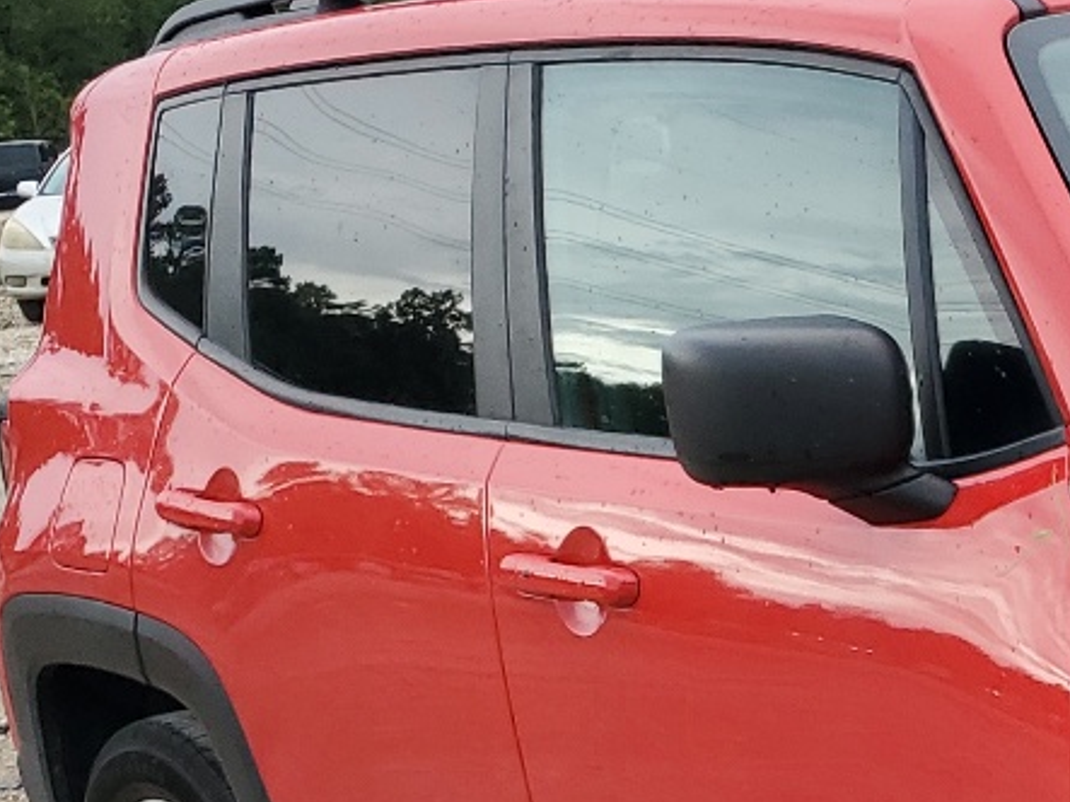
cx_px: 1514
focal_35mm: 94
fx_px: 2905
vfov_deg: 15.1
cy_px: 986
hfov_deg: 18.8
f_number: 1.5
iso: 50
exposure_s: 1/263
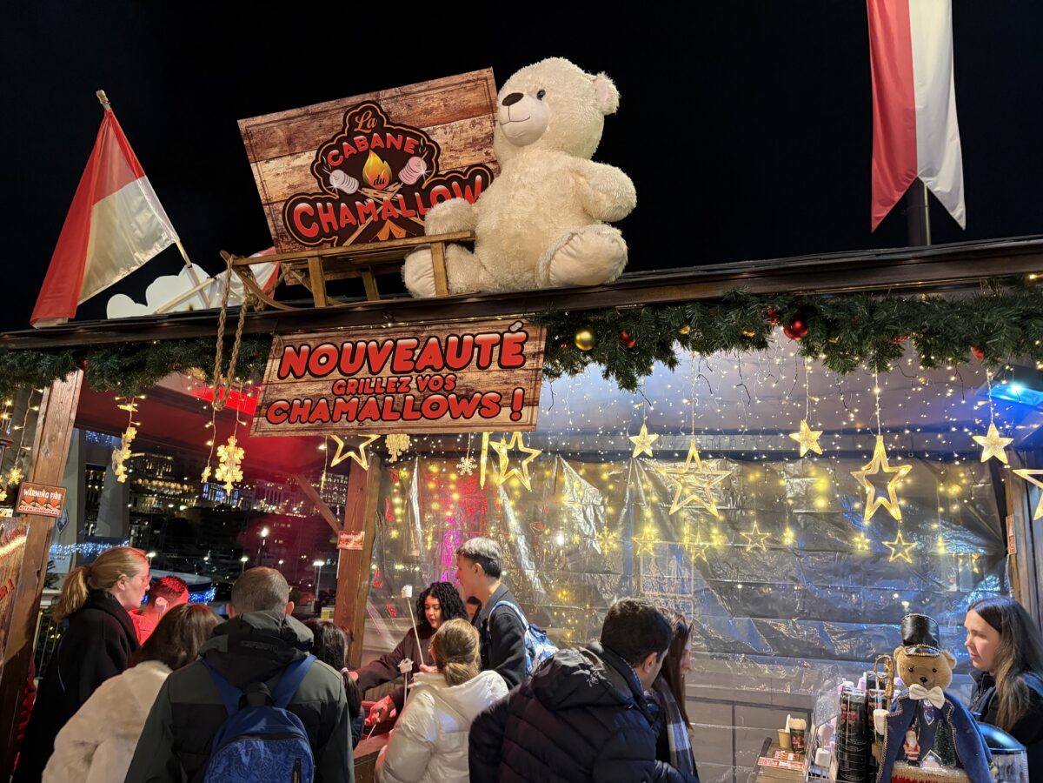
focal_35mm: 26
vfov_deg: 53.1
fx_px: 783
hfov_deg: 67.3
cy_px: 392
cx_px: 522
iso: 320
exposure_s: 1/50
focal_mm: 5.96
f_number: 1.6
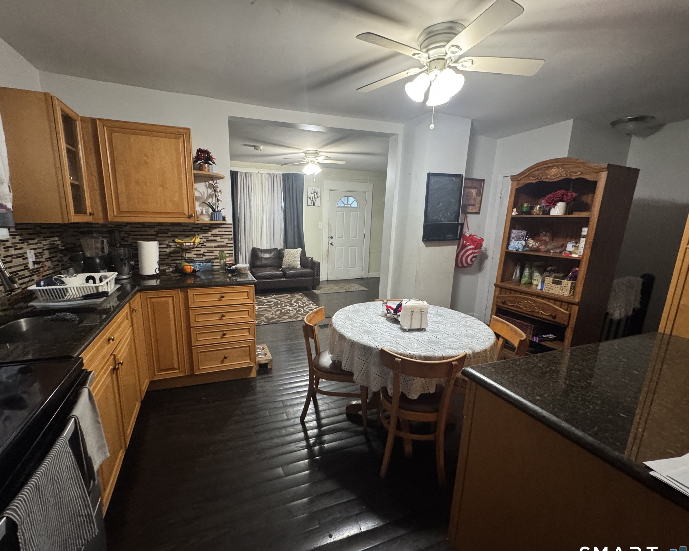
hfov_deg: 96.5
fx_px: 306
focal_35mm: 15
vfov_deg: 84.0
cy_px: 283
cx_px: 314
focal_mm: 2.22
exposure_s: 1/60
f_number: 2.2
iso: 800
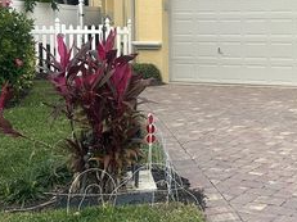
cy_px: 52
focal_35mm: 65
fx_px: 557
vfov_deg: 22.3
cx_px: 305
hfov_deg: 27.9
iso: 80
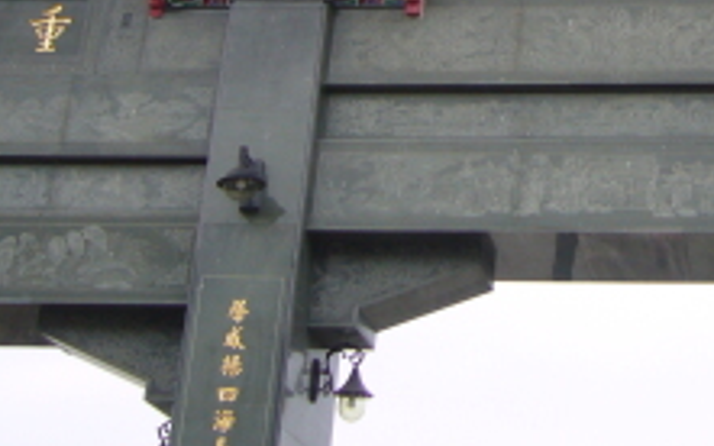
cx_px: 611
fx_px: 1634
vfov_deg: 14.9
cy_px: -128
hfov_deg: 24.1
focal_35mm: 84
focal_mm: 5.8
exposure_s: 1/200
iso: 80
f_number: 2.8
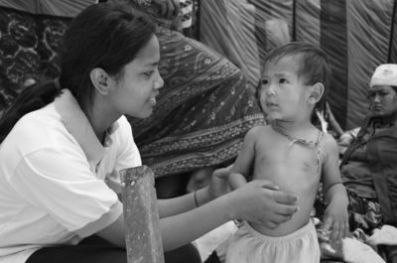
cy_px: 132
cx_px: 198
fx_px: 528
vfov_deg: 28.0
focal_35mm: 48
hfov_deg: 41.2
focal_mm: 32
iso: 100
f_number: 4.8
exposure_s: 1/125
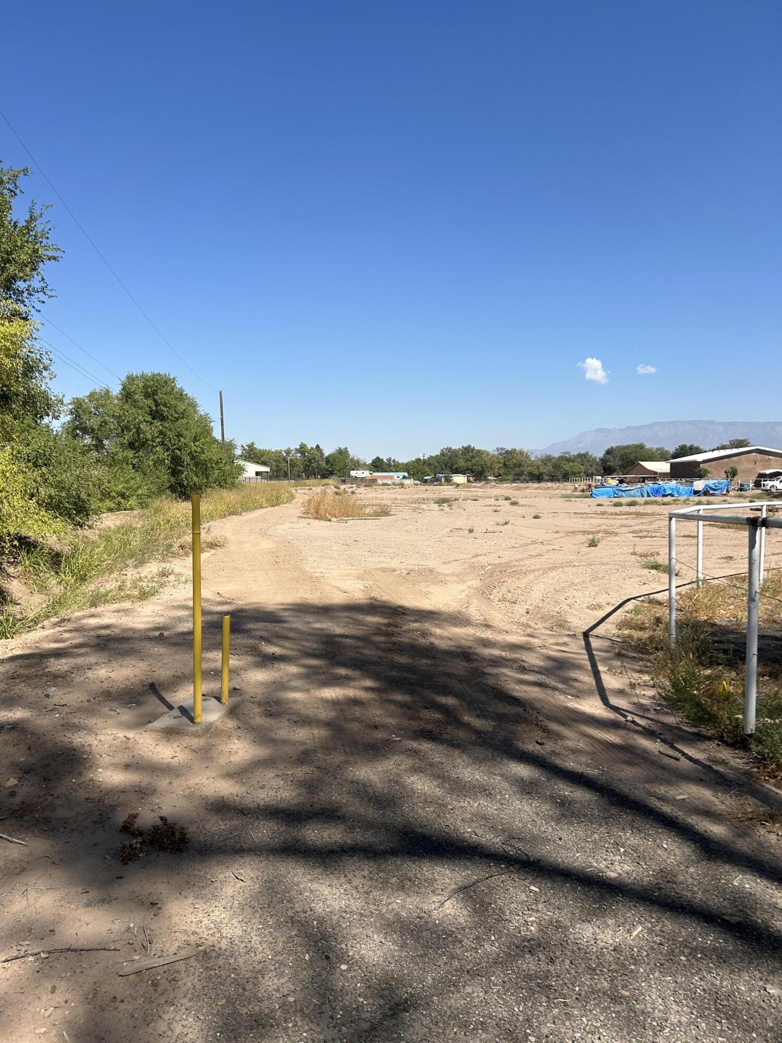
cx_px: 391
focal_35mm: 26
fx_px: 783
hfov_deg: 53.1
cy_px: 522
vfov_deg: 67.3
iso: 50
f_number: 1.5
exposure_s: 1/4630
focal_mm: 5.7
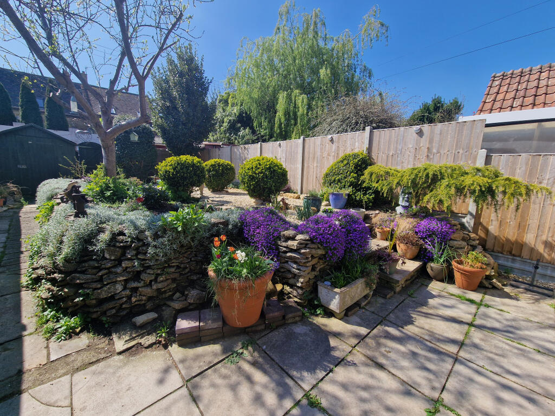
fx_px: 208
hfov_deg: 106.2
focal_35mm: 13
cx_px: 278
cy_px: 208
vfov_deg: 89.9
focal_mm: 2.2
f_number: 2.2
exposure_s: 1/1944
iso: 50
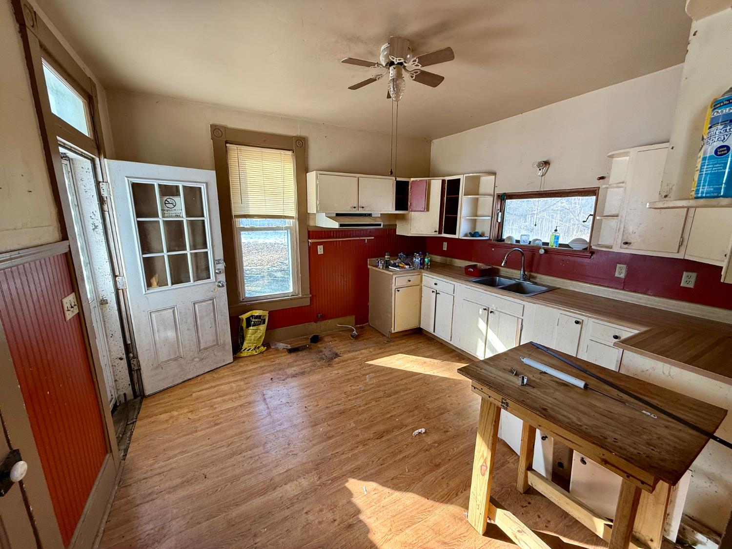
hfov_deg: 102.1
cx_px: 366
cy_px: 274
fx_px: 296
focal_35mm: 14
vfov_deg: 85.7
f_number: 2.2
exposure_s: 1/102
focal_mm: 2.22
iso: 64
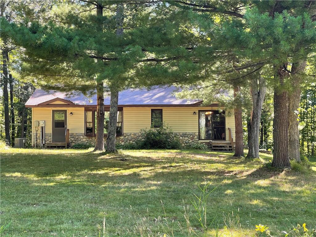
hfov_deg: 30.3
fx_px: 584
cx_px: 158
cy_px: 118
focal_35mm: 64
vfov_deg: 22.9
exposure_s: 1/99
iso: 50
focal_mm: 7.5
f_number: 2.2
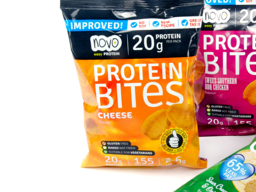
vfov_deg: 18.9
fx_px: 577
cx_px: 213
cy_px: 118
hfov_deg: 24.5
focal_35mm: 78
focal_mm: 26
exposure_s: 1/125
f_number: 16
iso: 100
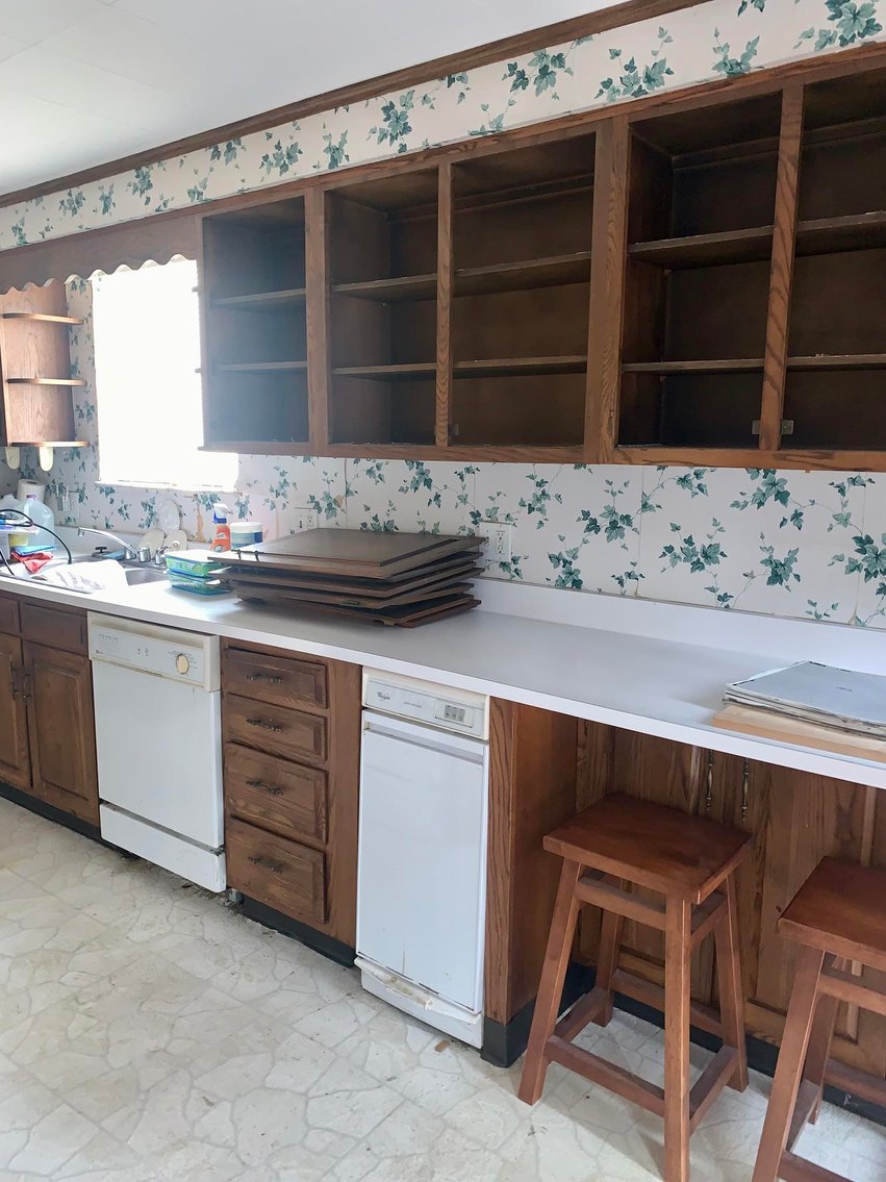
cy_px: 591
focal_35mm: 26
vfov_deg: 67.3
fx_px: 887
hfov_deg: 53.1
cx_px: 443
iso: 80
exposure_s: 1/9
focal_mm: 4.25
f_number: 1.8
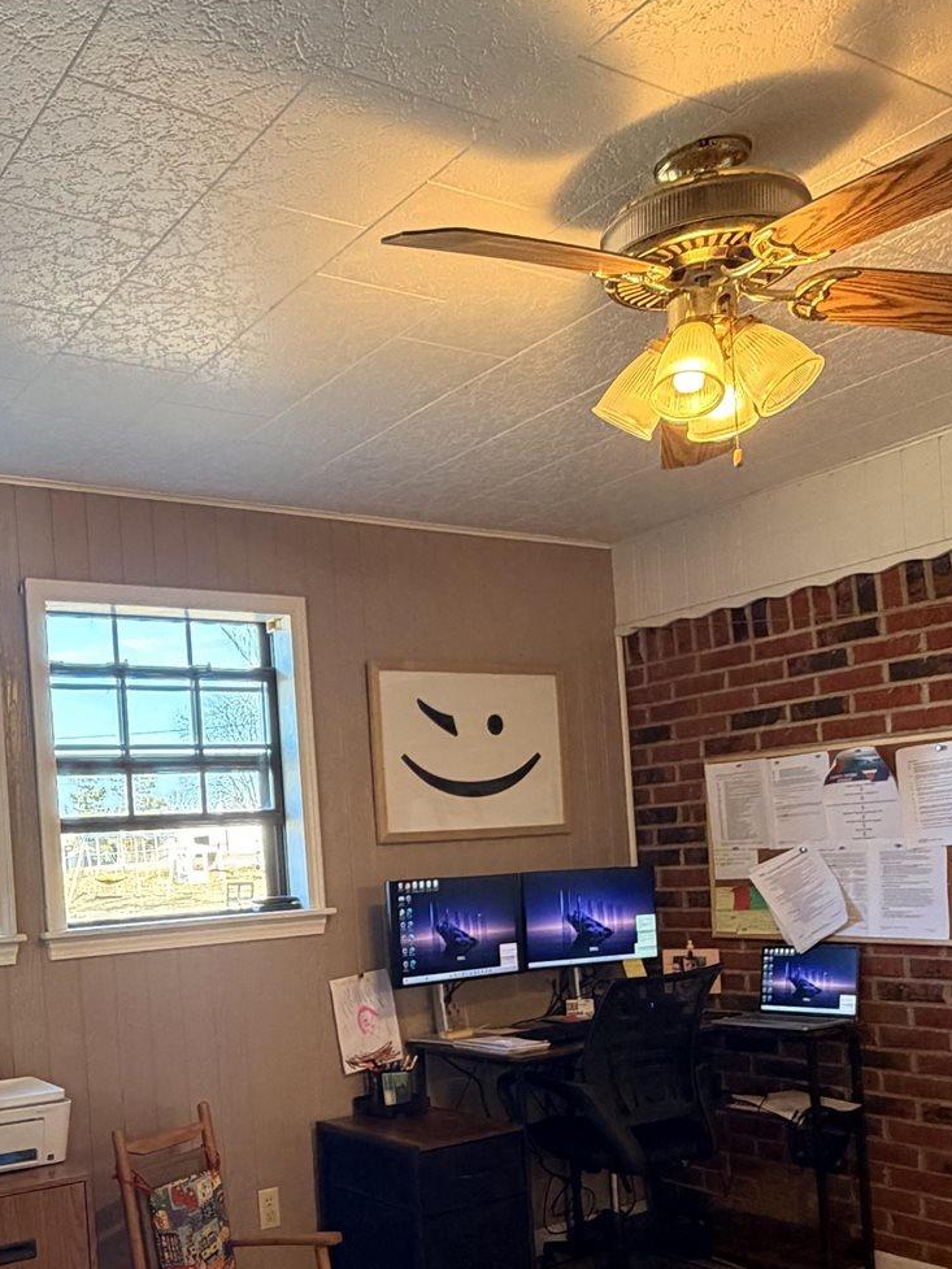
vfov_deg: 53.9
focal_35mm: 33
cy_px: 877
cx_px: 179
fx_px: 1210
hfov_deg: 41.0
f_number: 2.2
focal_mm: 2.22
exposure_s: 1/60
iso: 250
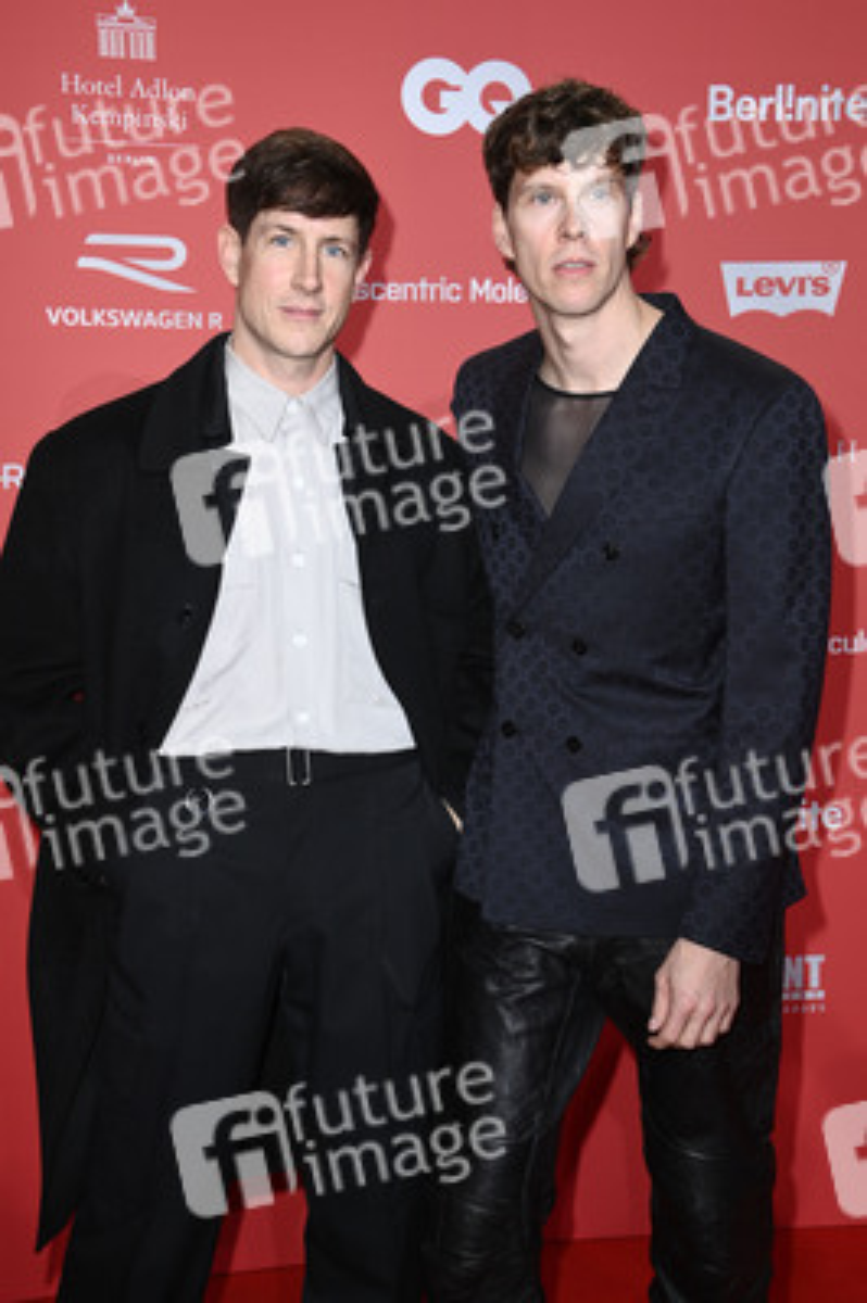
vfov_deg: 36.3
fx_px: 1990
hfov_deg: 24.6
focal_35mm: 55
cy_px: 652
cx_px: 434
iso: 800
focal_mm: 55
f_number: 5.6
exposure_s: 1/250
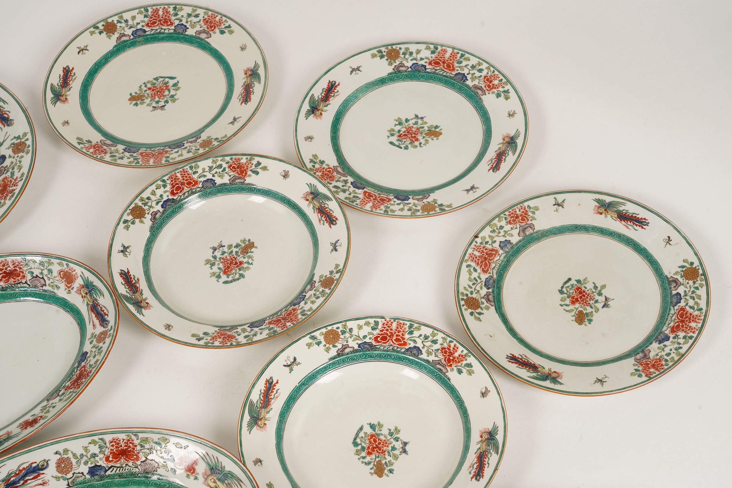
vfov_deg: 18.4
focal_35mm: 74
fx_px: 1505
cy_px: 244
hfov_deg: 27.3
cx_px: 366
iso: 500
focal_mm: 74
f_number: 14
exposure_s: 1/125
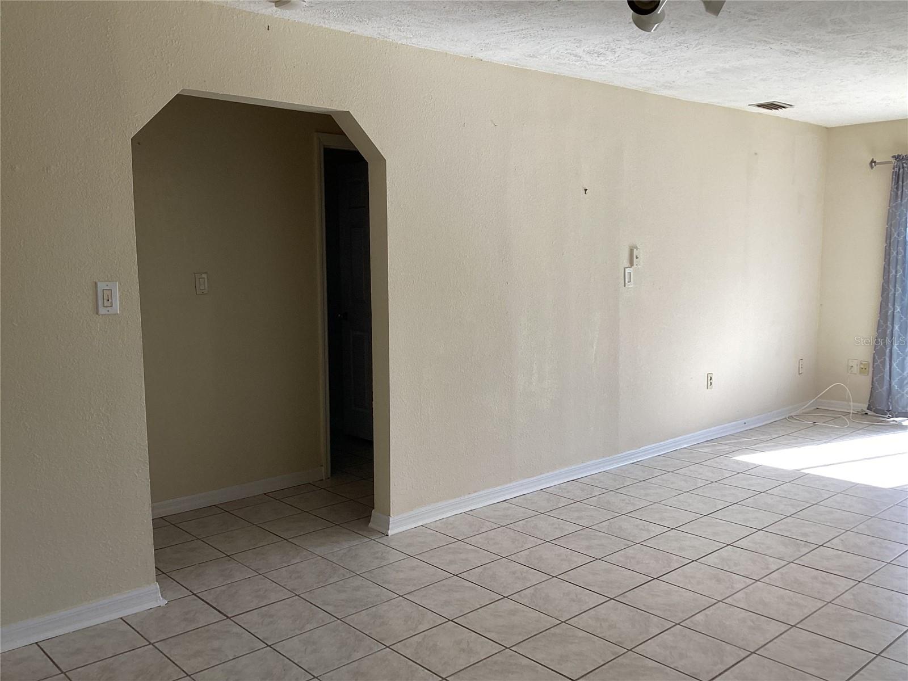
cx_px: 454
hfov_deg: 58.4
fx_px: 813
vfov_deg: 45.4
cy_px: 340
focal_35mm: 31
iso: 32
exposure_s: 1/120
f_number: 2.4
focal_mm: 3.3
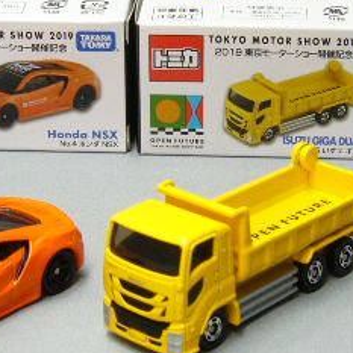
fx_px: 1373
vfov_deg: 14.6
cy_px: 135
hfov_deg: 14.6
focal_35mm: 119
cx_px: 250
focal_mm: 6
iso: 100
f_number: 2.9
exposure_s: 1/20
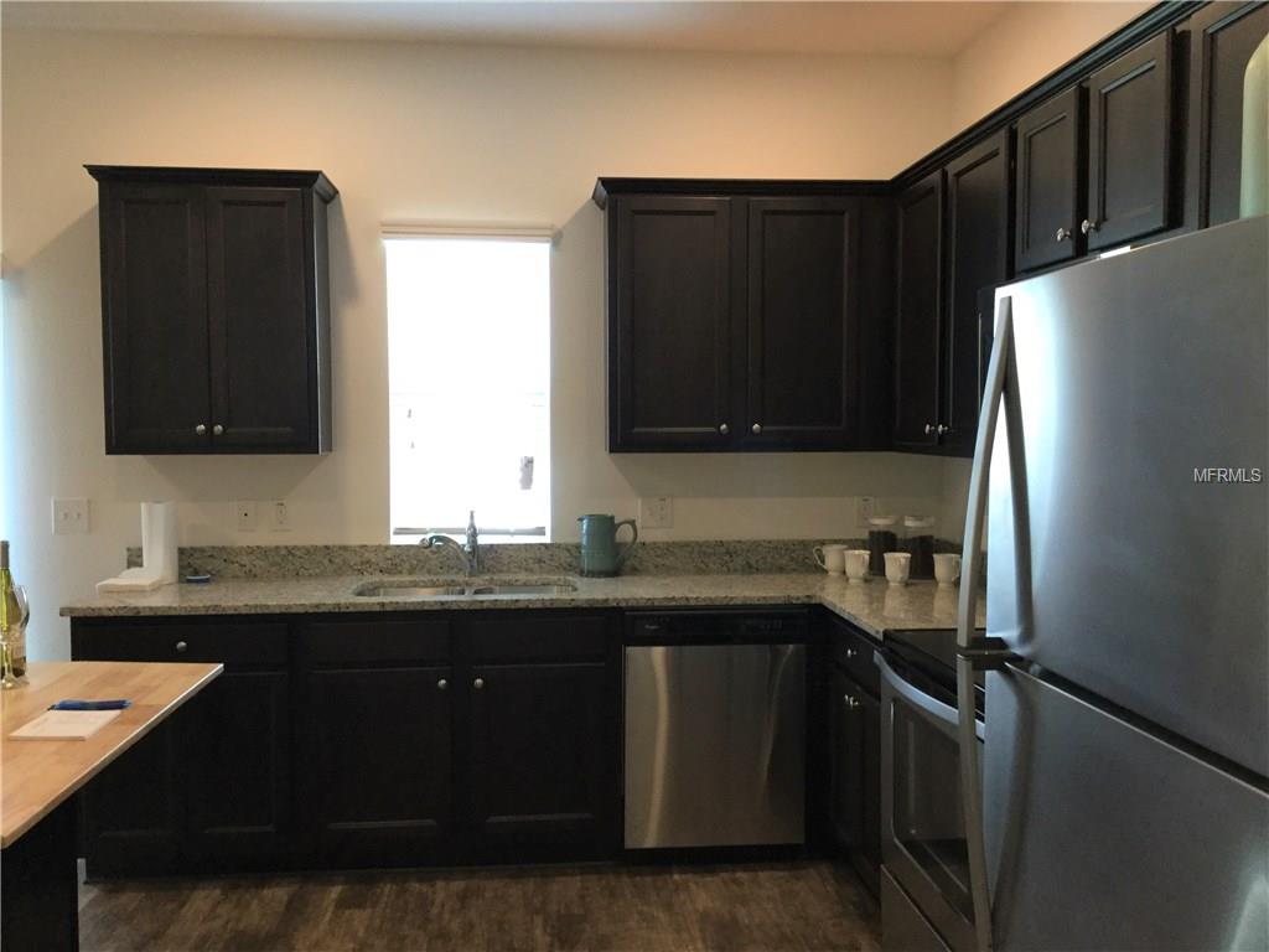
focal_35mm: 31
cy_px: 476
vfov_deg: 45.4
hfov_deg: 58.4
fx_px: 1136
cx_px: 634
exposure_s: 1/30
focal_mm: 3.3
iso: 80
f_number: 2.4
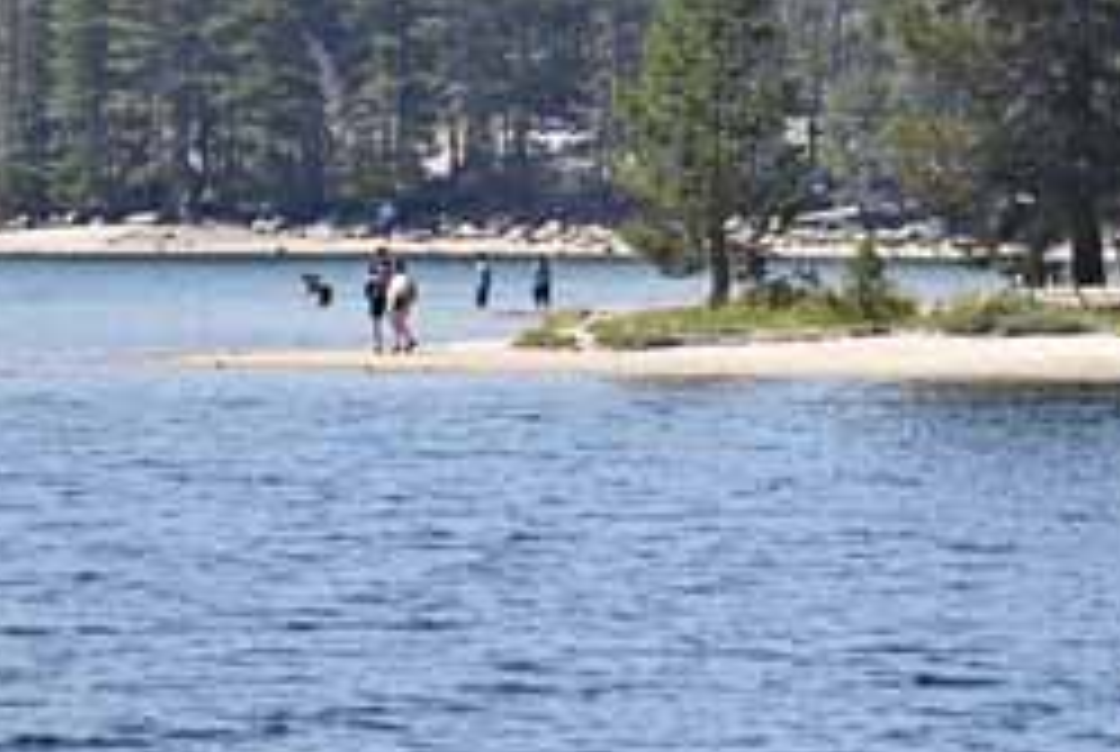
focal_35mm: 481
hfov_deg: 4.3
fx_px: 14991
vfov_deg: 2.9
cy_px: -360
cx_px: 1116
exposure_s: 1/800
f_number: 4.5
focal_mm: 150
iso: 100
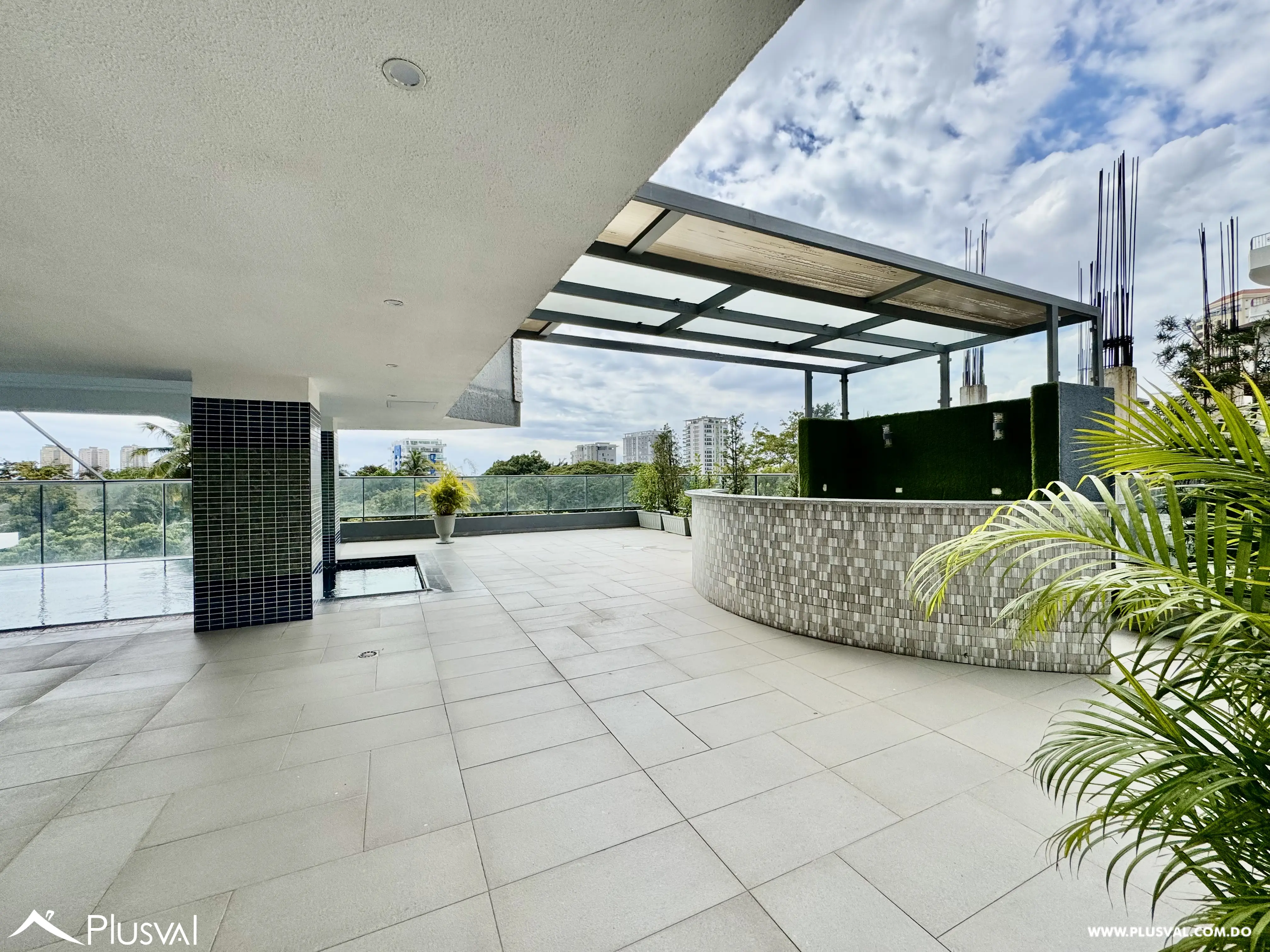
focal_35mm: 14
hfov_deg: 102.1
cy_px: 476
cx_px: 635
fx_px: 514
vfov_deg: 85.7
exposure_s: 1/2208
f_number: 2.2
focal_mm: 2.22
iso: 50
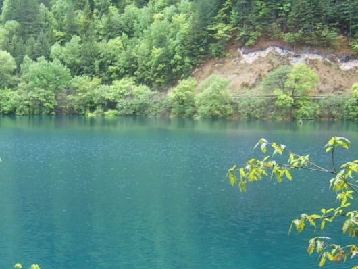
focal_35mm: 67
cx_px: 51
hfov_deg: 28.1
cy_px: 167
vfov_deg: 21.9
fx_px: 693
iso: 63
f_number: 2.9
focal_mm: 6.2
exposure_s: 1/60
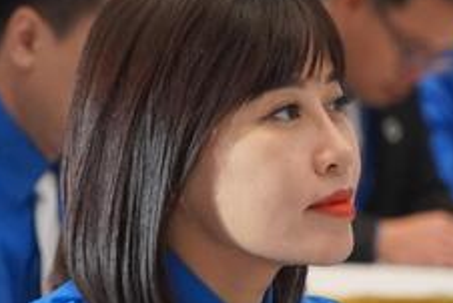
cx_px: 90
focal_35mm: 558
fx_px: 7023
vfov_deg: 2.5
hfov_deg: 3.7
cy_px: 232
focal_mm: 105
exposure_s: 1/200
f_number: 4
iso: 1250
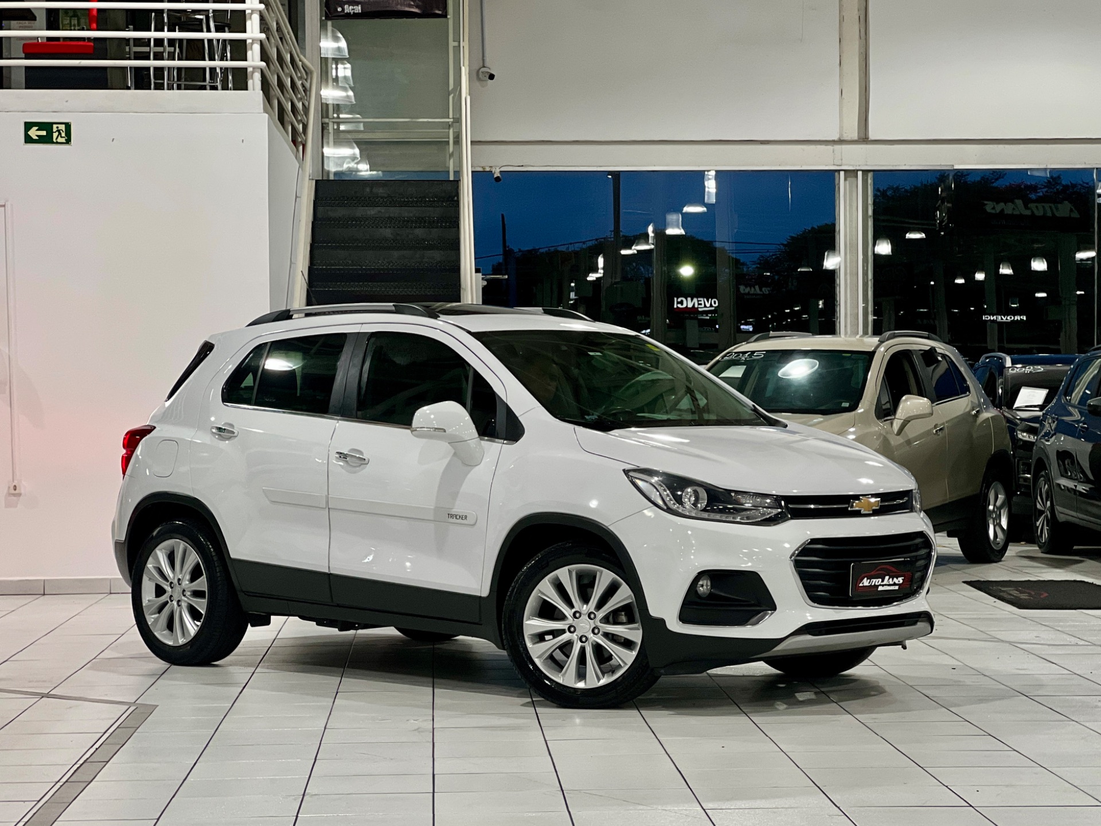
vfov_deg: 19.1
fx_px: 2448
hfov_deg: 25.3
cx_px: 550
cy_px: 413
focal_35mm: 77
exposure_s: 1/40
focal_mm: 9
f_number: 2.8
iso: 160
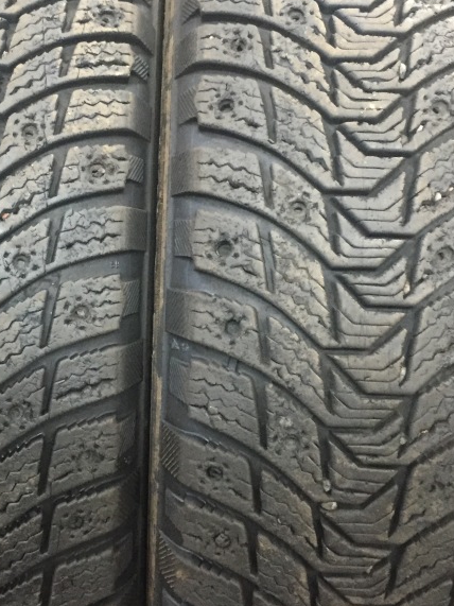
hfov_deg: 27.9
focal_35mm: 52
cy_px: 254
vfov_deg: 36.7
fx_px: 910
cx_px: 154
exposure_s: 1/17
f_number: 2.2
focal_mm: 4.15
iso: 320
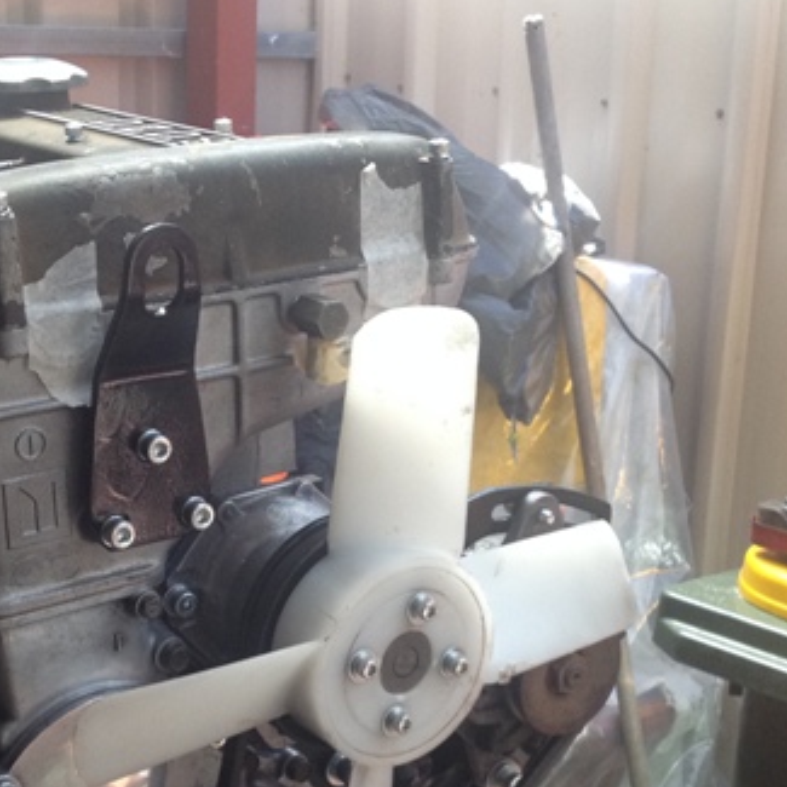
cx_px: 300
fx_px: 1878
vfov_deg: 23.4
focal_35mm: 73
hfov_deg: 23.6
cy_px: 593
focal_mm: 4.28
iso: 80
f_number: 2.4
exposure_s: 1/120
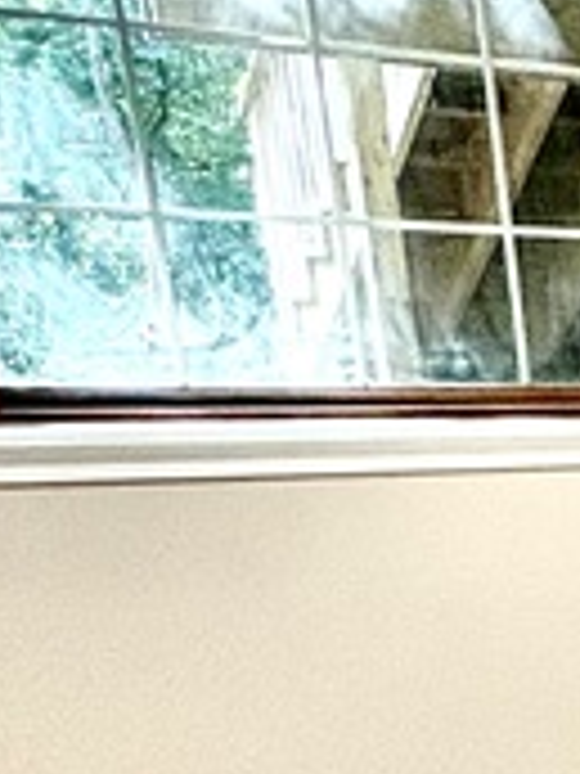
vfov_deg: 20.5
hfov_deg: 12.8
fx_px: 1966
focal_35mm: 88
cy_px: 976
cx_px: 1398
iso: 200
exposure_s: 1/120
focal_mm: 2.22
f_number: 2.2
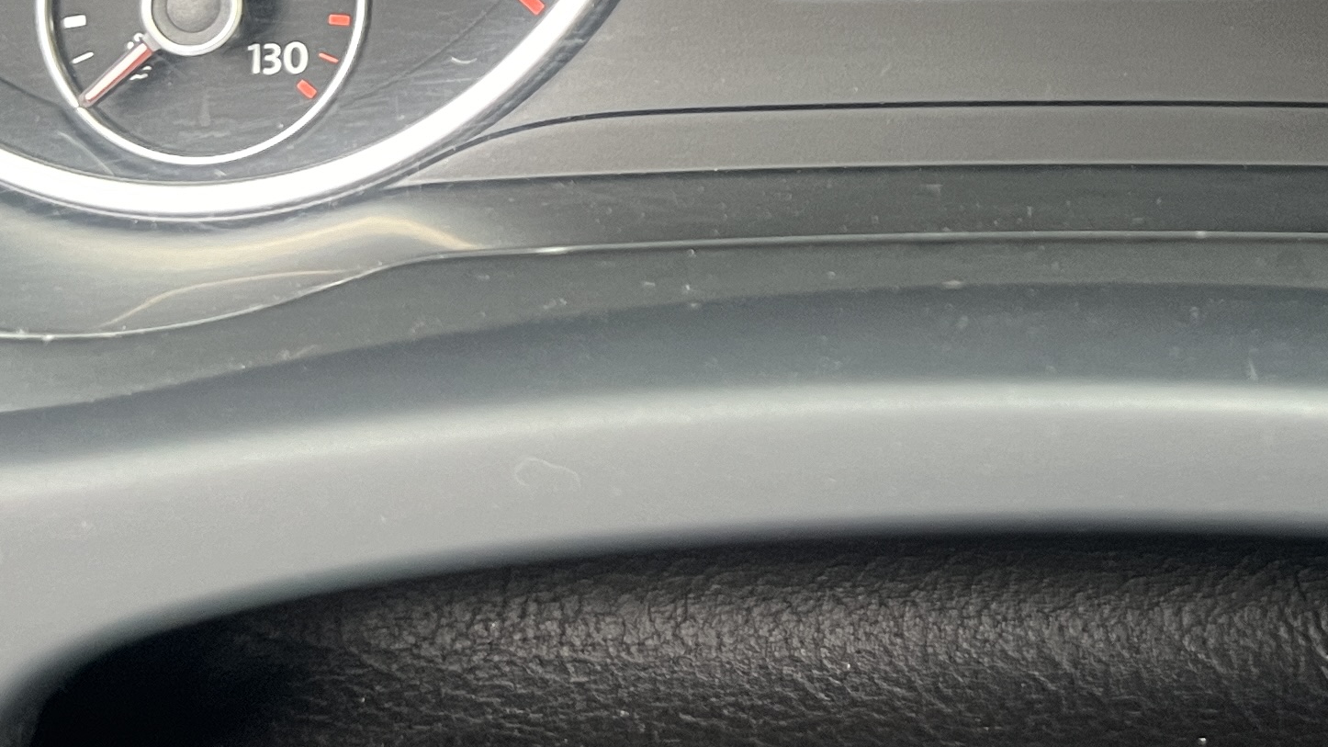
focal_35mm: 79
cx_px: 1043
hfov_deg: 26.4
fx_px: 2782
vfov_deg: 14.3
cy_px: -364
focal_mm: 5.7
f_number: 1.5
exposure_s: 1/49
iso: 250
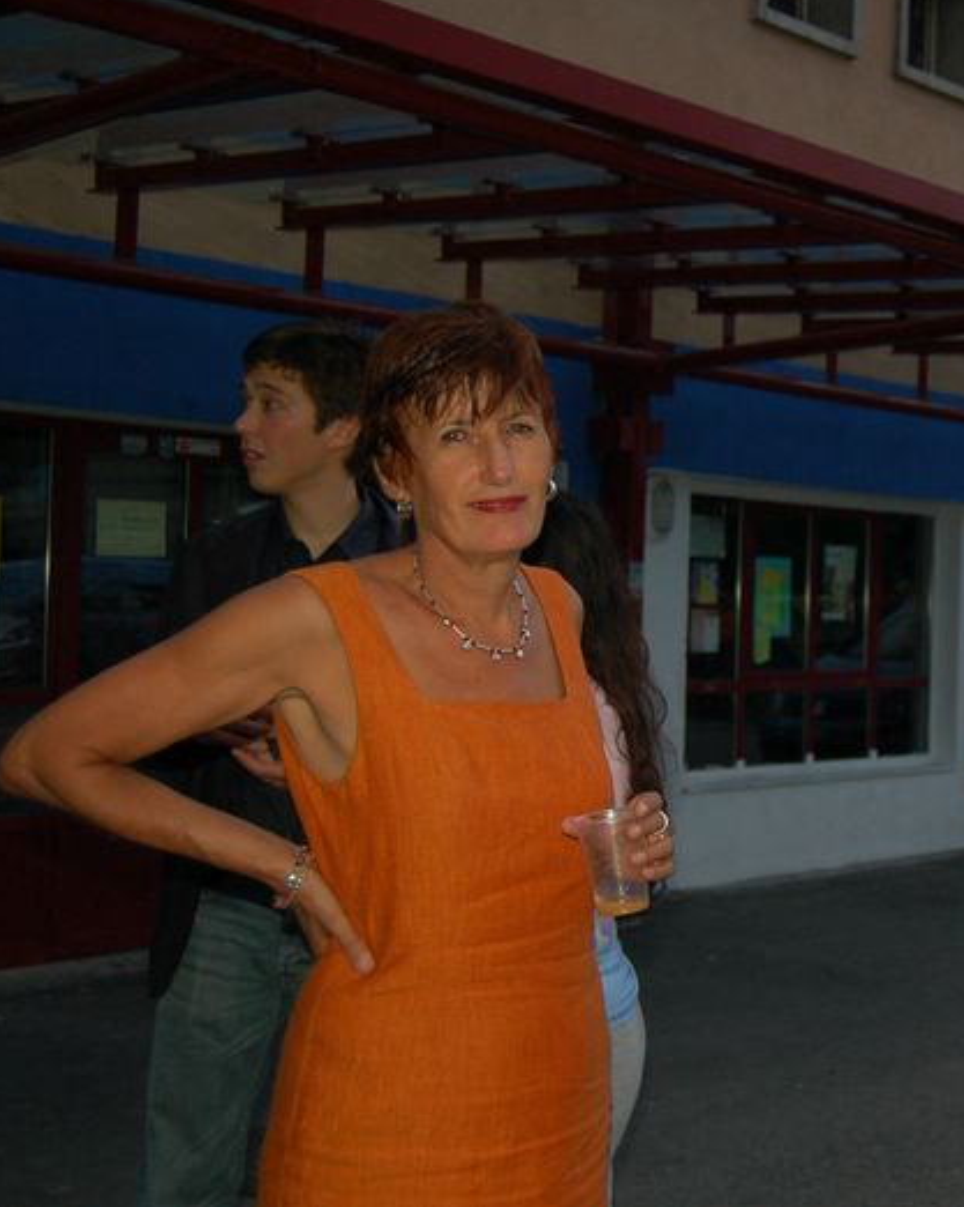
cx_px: 913
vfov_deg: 33.6
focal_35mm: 56
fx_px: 1999
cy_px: 597
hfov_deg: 26.0
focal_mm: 26
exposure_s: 1/60
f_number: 4
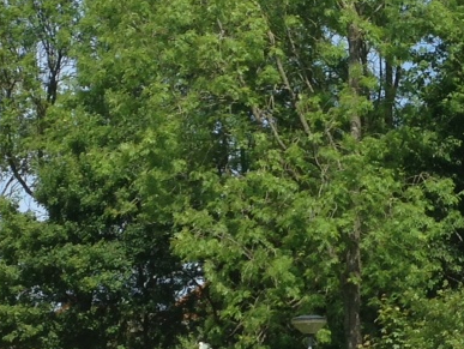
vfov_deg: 10.7
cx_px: 327
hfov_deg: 14.1
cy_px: 195
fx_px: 1865
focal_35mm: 139
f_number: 2.4
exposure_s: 1/1427
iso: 50
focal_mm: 4.12
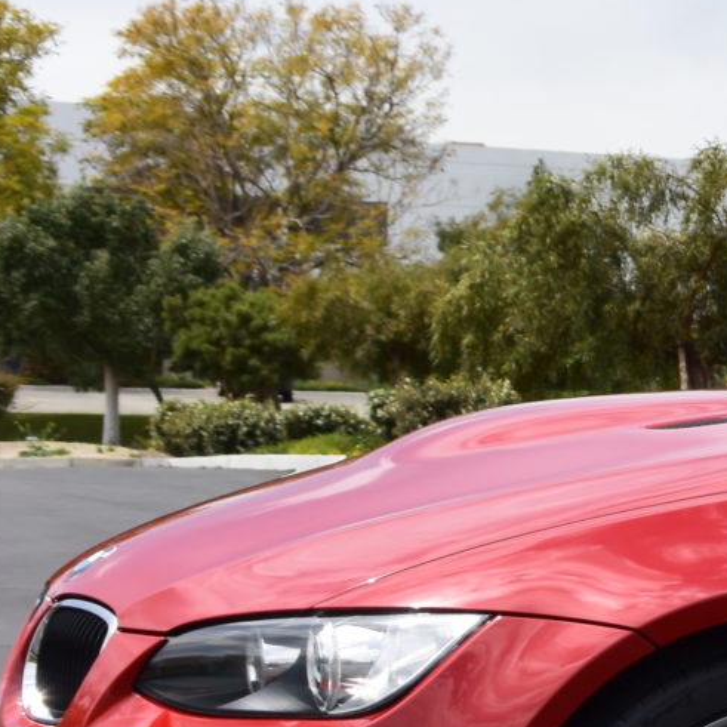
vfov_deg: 14.8
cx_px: 1293
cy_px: 593
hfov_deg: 13.4
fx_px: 2780
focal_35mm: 117
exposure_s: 1/800
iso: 160
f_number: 4.5
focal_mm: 12.3
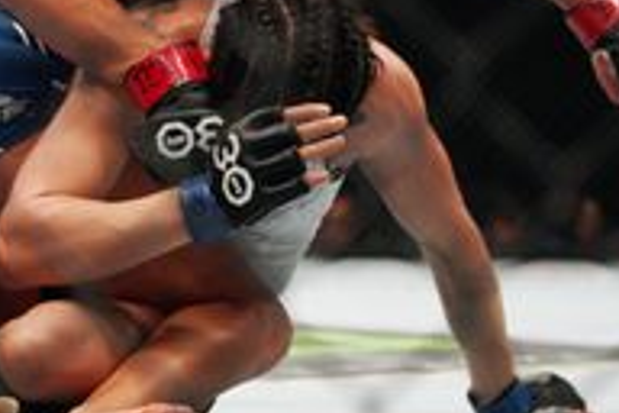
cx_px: 219
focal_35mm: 146
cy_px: 79
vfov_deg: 9.4
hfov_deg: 14.0
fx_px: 2510
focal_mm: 70
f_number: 2.8
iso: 5000
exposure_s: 1/5000
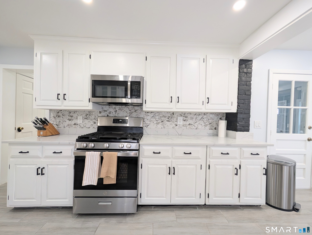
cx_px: 156
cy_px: 118
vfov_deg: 94.6
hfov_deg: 110.5
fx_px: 108
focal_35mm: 12
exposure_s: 1/60
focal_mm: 2.02
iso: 72
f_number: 1.7
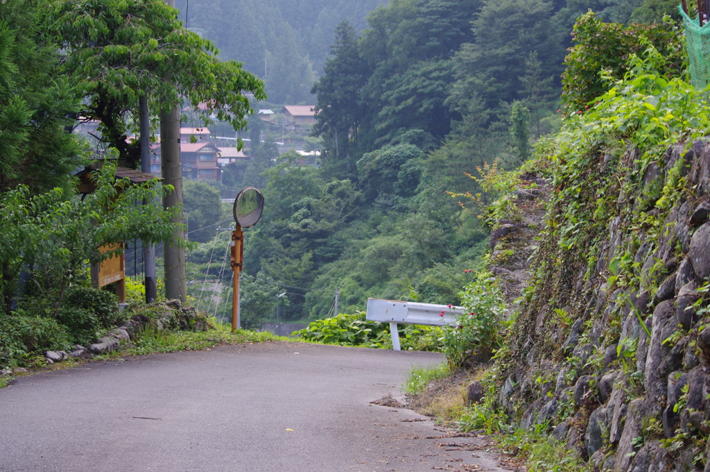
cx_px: 355
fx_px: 1615
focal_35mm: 82
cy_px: 236
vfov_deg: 16.6
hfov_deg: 24.8
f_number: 6.3
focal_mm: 55
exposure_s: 1/100
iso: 400
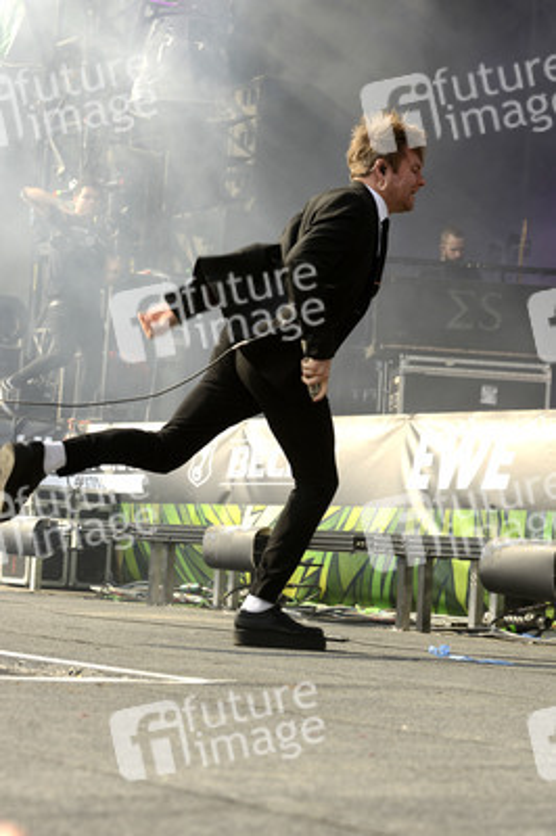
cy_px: 418
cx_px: 278
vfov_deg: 25.4
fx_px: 1856
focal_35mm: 80
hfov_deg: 17.0
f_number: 7.1
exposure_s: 1/400
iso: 160
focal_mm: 80
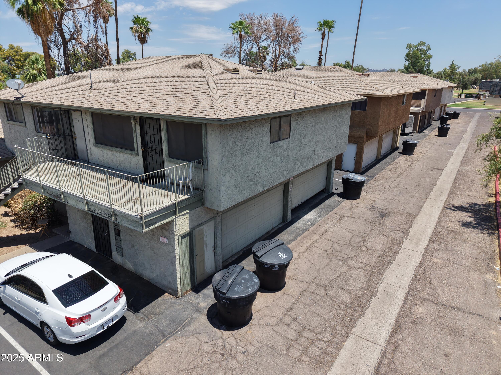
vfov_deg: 56.8
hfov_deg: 71.6
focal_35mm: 24
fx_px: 347
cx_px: 250
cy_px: 188
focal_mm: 8.67
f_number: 1.8
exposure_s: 1/5000
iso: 280
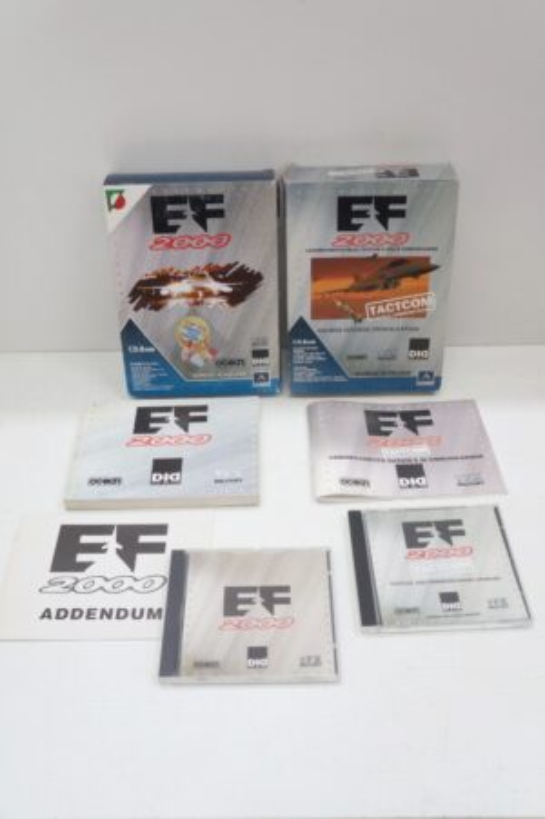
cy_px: 410
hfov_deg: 41.7
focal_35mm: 32
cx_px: 272
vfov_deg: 59.5
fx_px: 716
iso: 640
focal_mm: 21
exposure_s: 1/60
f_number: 4.5
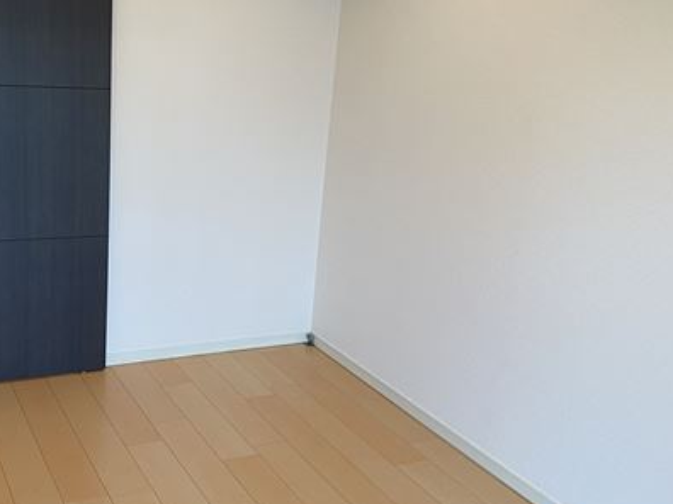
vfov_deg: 34.3
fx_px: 817
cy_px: 258
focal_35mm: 42
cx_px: 233
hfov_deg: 44.2
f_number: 1.8
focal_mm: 4.25
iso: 80
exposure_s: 1/50
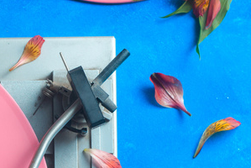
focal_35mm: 167
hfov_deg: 12.1
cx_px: -21
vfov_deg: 8.2
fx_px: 1165
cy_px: 191
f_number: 6.3
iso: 200
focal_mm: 50
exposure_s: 1/125
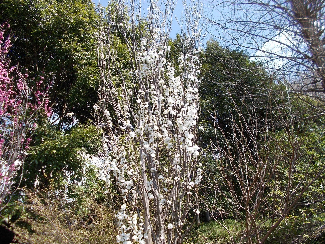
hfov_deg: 67.3
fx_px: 244
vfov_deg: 53.1
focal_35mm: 26
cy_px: 122
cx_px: 162
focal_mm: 4.6
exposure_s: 1/80
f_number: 8
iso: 80
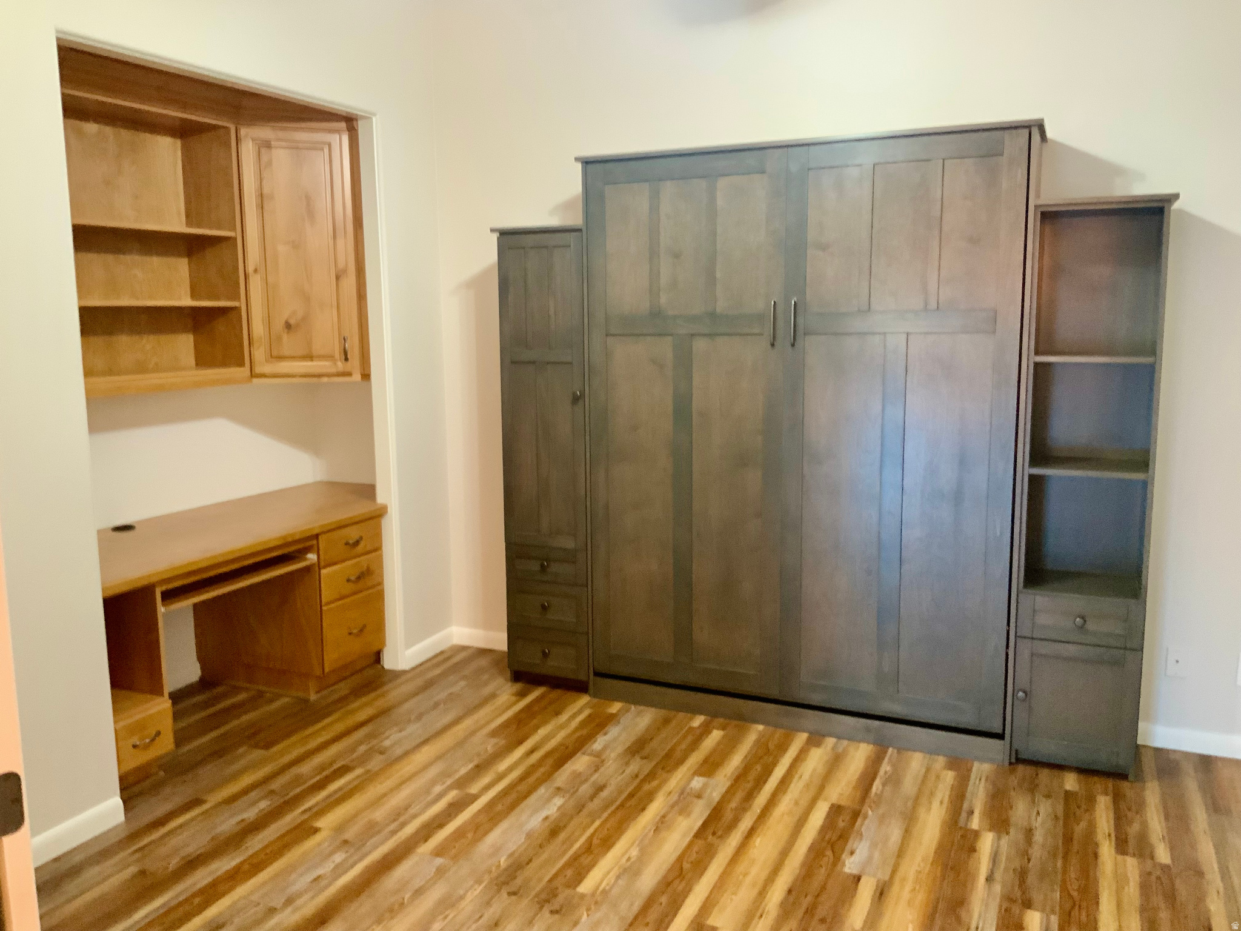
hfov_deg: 61.7
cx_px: 620
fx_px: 1040
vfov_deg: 48.2
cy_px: 466
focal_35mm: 29
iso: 250
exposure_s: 1/40
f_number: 1.8
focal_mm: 3
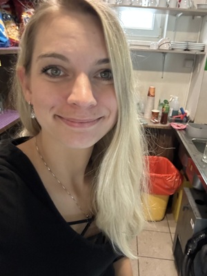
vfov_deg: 60.0
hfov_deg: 46.8
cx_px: 104
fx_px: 239
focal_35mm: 30
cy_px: 138
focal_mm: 2.69
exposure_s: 1/25
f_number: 1.9
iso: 500
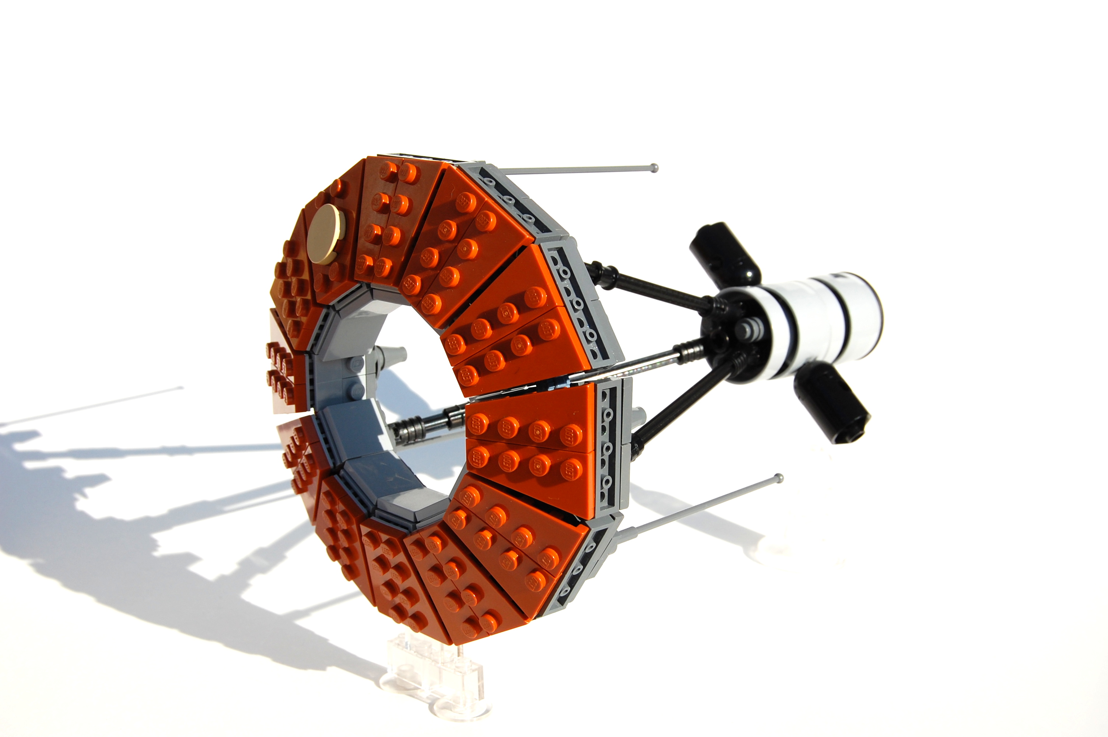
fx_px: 1476
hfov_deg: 41.1
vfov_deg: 28.0
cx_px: 554
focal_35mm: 48
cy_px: 368
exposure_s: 1/400
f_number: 10
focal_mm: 32
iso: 200
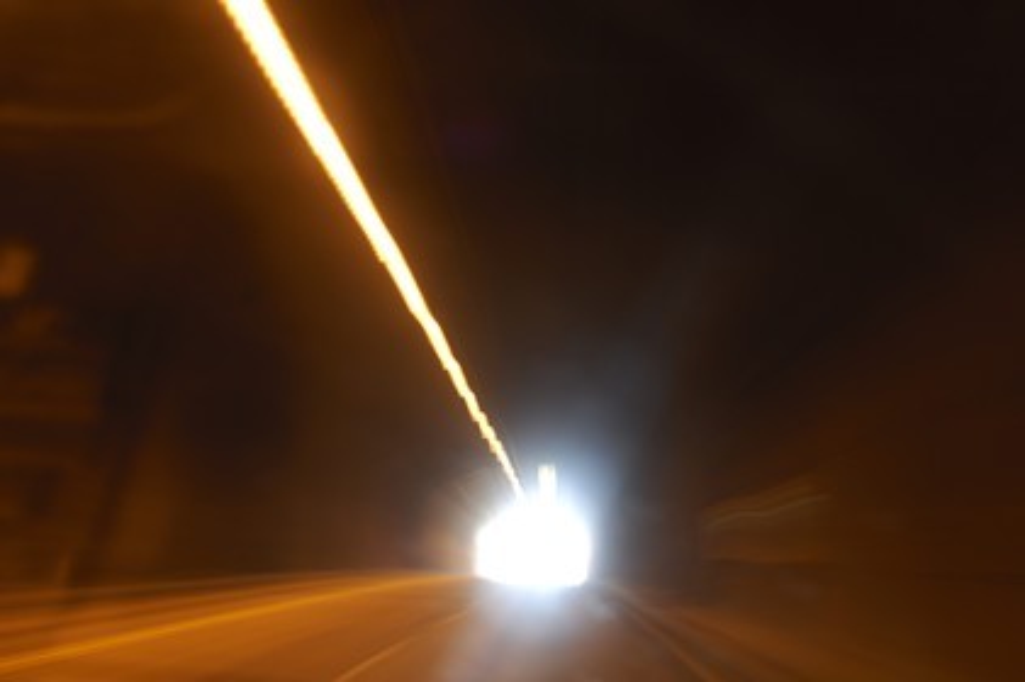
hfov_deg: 53.2
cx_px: 512
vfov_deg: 36.8
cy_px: 341
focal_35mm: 36
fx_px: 1024
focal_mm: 24
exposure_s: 1/2.5
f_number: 4
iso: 100
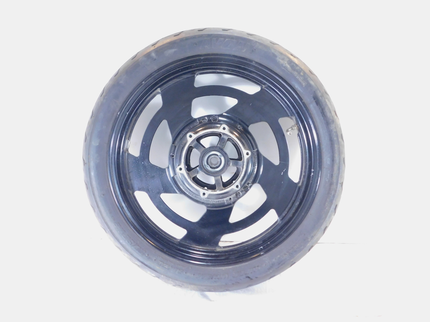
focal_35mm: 23
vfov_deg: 58.9
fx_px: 286
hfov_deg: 73.9
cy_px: 161
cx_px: 215
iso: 400
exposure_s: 1/13
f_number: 3
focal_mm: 4
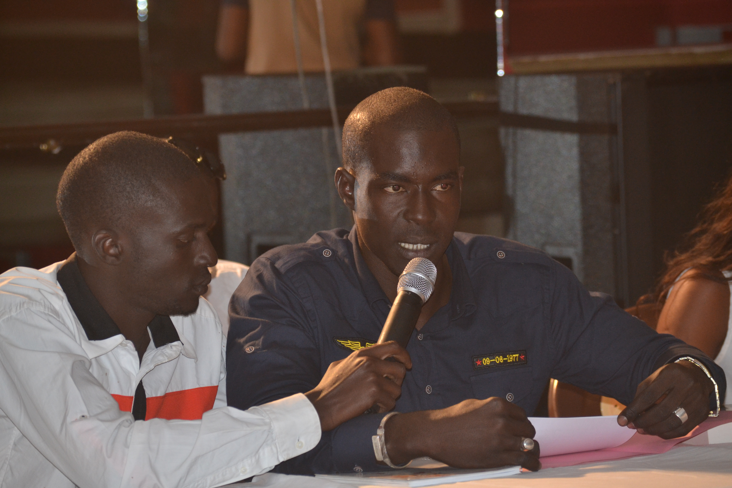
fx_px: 3202
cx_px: 366
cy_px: 244
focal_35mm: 158
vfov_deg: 8.7
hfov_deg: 13.0
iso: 800
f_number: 5
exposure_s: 1/125
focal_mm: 105
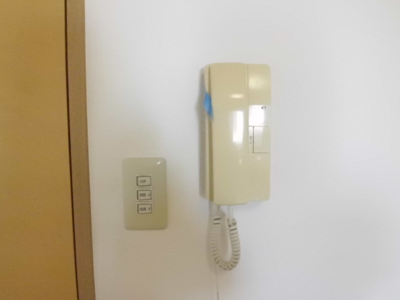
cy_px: 149
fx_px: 312
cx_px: 205
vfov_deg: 51.4
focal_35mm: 27
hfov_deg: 65.3
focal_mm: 4.7
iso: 800
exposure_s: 1/100
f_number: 2.8
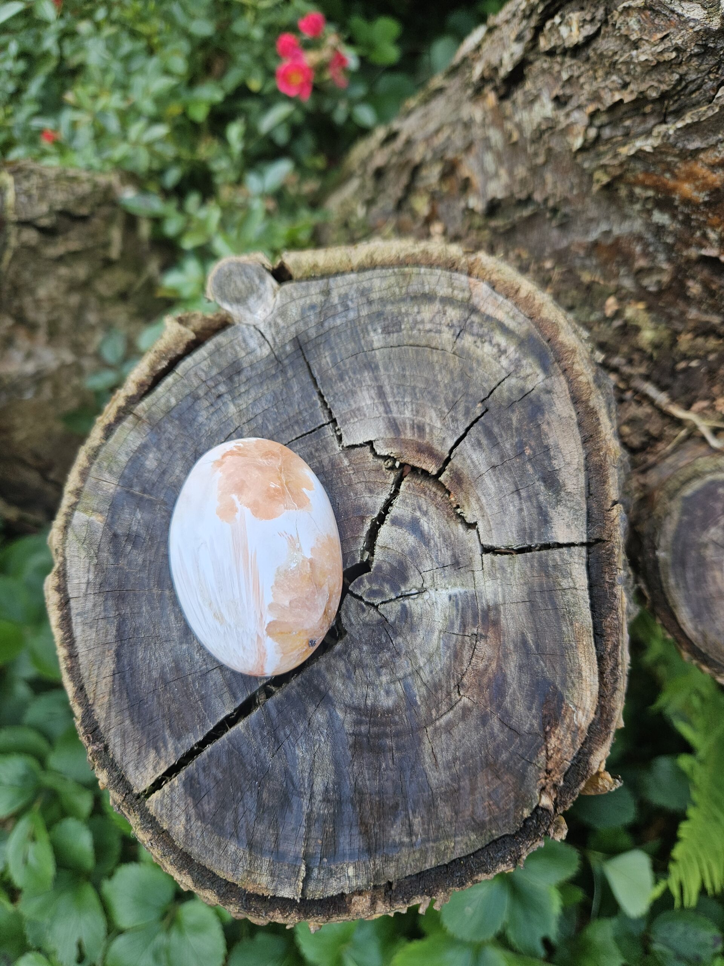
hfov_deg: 58.9
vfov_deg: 73.9
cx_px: 362
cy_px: 483
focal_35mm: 23
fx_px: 641
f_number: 1.8
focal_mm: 5.4
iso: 64
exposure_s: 1/190
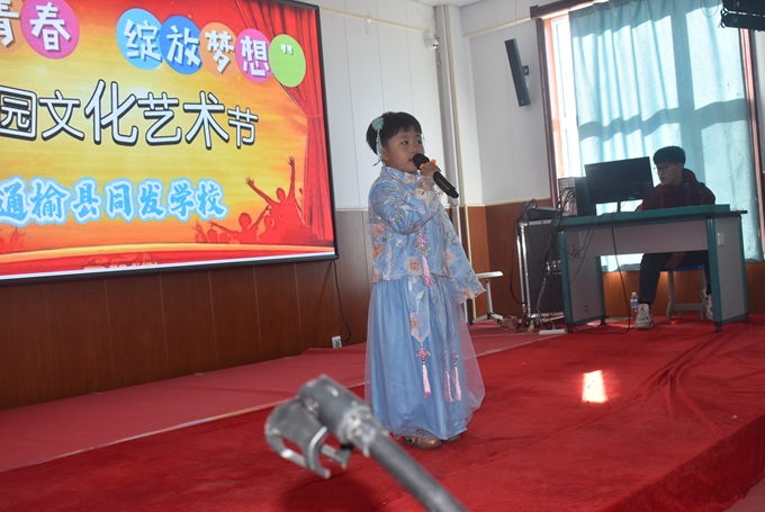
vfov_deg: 33.1
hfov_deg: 47.9
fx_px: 862
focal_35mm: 40
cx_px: 382
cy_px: 256
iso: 720
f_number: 5.6
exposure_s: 1/125
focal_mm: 27
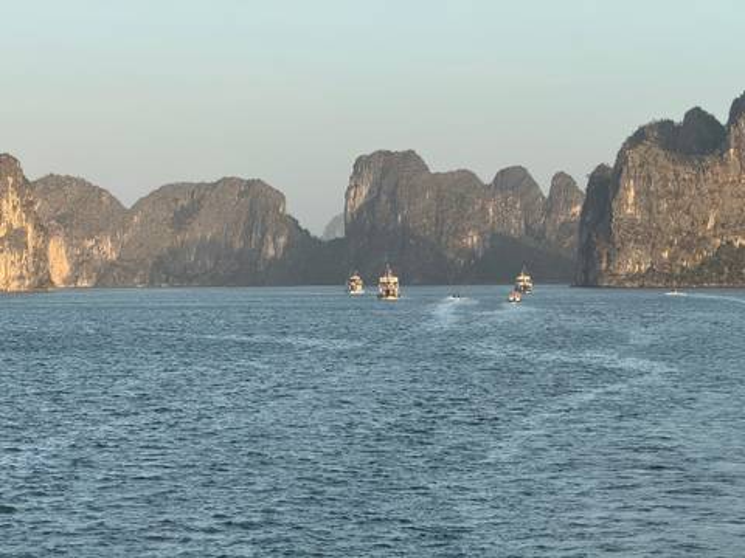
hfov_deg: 16.4
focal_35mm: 120
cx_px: 372
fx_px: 2583
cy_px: 279
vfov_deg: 12.3
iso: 50
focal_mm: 15.66
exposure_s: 1/433
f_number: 2.8
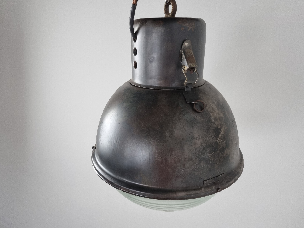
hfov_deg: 67.3
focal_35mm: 26
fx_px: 228
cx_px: 152
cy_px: 114
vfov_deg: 53.1
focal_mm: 5.4
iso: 100
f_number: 1.8
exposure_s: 1/100
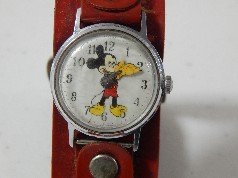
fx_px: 901
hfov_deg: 15.1
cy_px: 89
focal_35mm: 131
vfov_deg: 11.3
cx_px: 119
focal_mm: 23.4
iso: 400
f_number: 4.8
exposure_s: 1/20
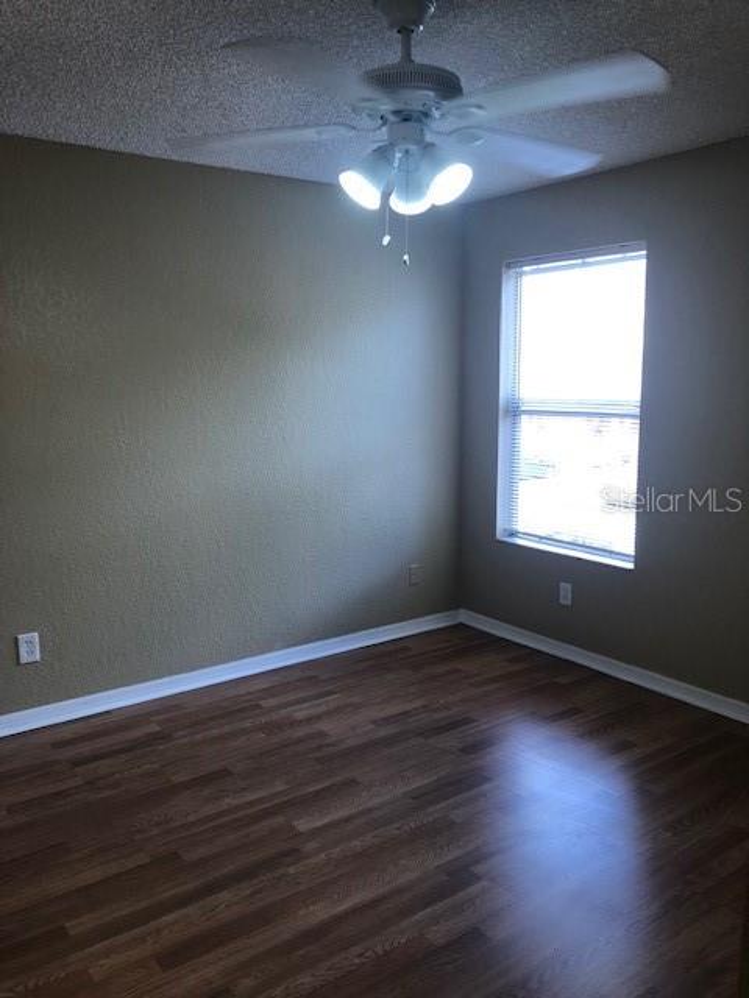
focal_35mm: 28
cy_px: 499
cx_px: 374
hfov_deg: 49.7
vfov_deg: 63.4
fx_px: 808
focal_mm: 3.99
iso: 25
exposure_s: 1/40
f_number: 1.8
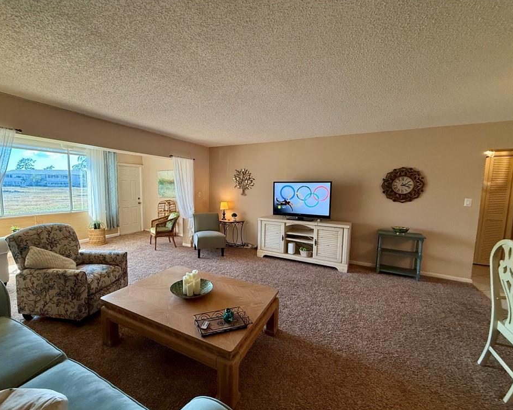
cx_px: 235
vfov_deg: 84.0
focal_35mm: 15
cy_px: 208
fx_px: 228
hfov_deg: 96.6
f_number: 2.2
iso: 320
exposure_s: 1/120
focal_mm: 2.22
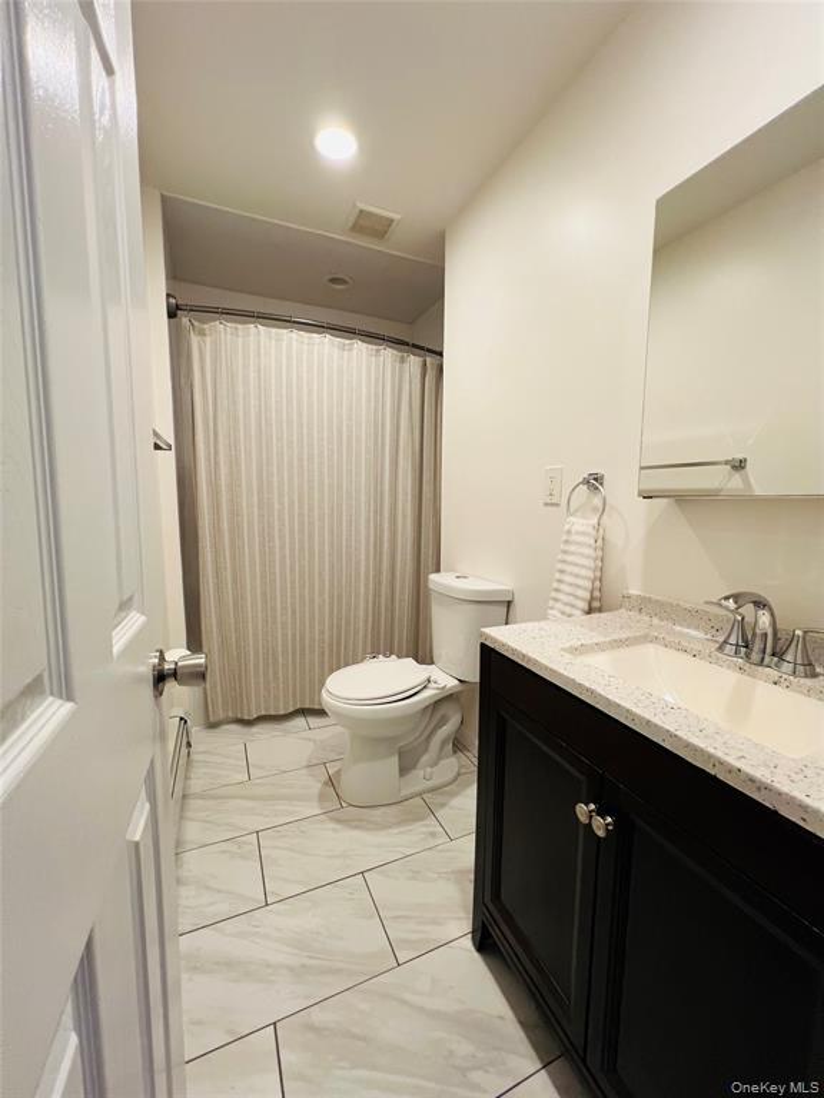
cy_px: 549
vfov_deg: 106.2
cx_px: 412
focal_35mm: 13
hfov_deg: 89.9
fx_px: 413
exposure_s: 1/120
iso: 200
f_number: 1.8
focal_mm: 1.57
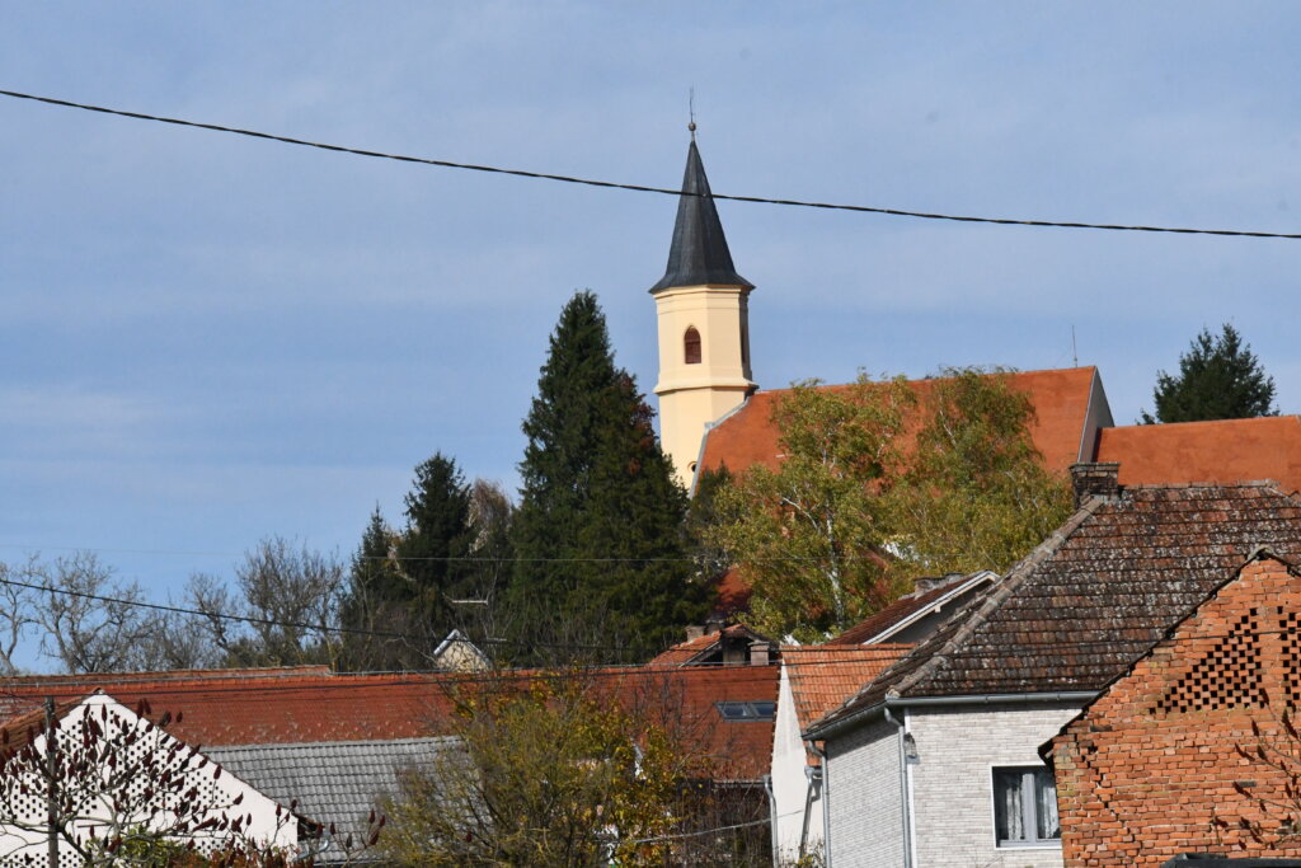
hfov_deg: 9.5
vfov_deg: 6.3
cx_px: 650
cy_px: 434
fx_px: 7843
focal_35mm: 217
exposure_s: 1/8000
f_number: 13
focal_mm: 145
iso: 3200
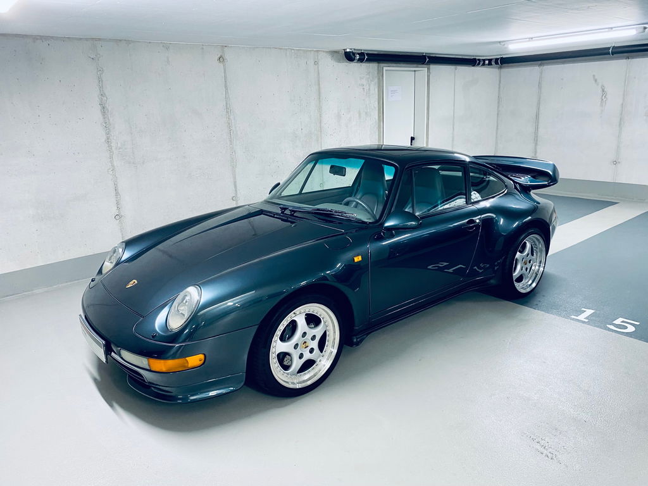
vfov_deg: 53.1
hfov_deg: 67.3
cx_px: 324
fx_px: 487
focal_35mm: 26
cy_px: 243
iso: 160
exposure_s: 1/50
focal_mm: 4.25
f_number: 1.8
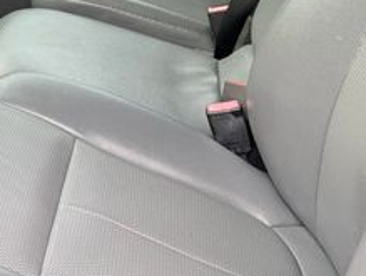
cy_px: -75
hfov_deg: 25.0
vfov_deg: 19.5
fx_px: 741
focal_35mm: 70
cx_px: -75
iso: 100
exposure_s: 1/445
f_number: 1.78
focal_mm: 6.76
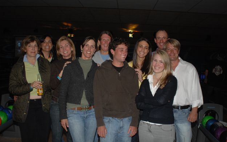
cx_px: 116
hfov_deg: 45.3
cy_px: 75
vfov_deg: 29.2
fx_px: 272
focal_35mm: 44
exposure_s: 1/125
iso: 400
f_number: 3.5
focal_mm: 28
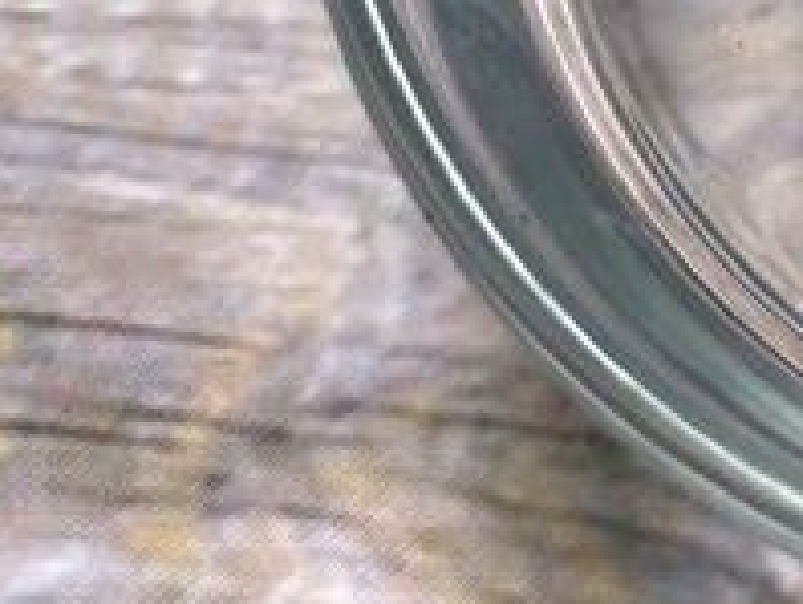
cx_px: 1521
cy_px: -413
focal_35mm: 105
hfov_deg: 15.5
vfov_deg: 13.0
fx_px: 2439
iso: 50
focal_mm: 4.25
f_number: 1.8
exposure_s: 1/121
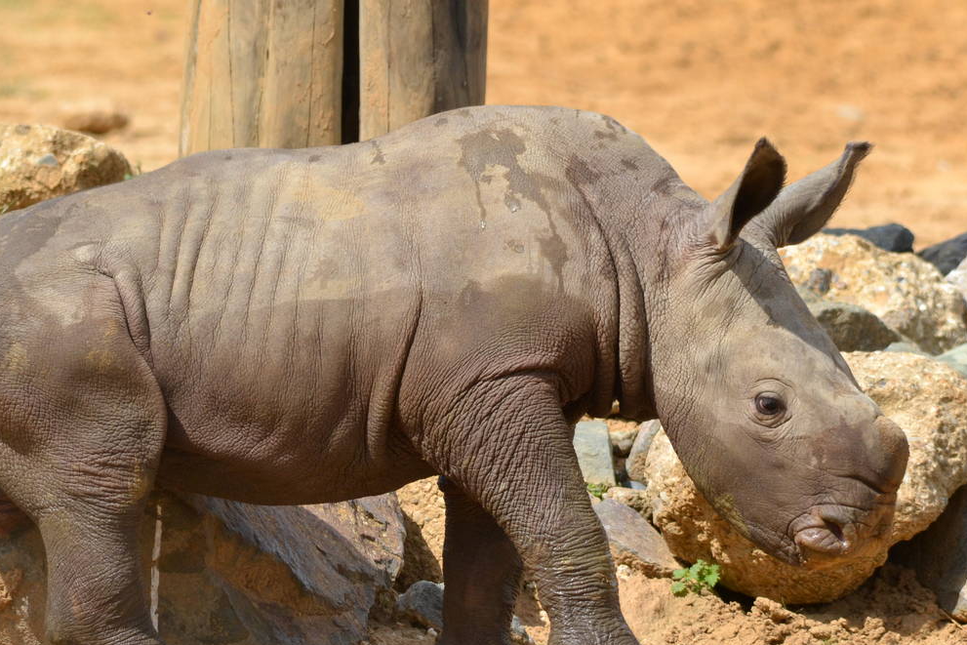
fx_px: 18858
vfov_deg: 2.0
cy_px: 458
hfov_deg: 2.9
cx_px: 432
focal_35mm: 702
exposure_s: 1/1250
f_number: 6
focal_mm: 290
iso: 400
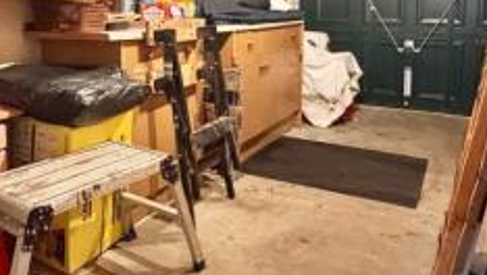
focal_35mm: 38
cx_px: 122
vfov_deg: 30.2
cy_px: 39
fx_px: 491
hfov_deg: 50.6
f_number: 2.2
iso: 1000
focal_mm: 2.22
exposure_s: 1/50
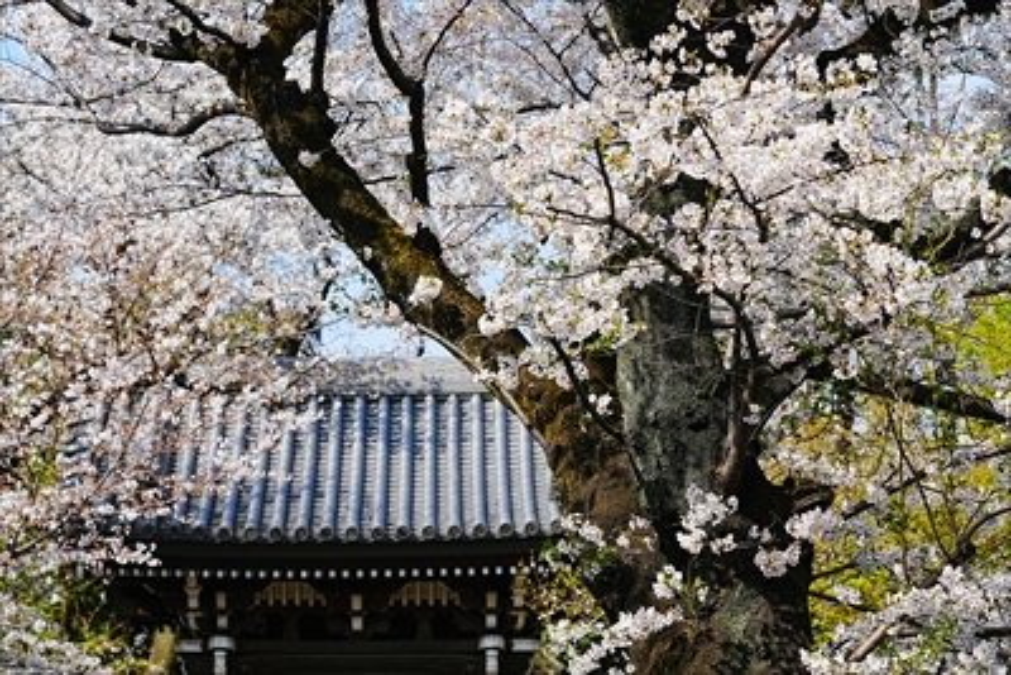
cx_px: 506
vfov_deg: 13.1
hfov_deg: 19.4
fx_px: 2950
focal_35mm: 105
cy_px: 338
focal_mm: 105
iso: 100
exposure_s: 1/320
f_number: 6.3
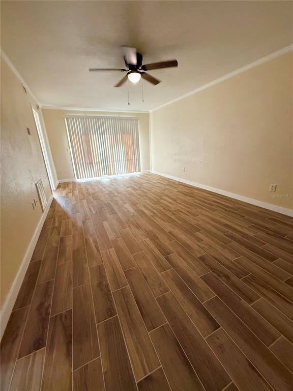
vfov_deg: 102.1
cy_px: 196
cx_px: 146
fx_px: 158
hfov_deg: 85.7
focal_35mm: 14
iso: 200
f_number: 2.2
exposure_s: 1/120
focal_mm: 2.22
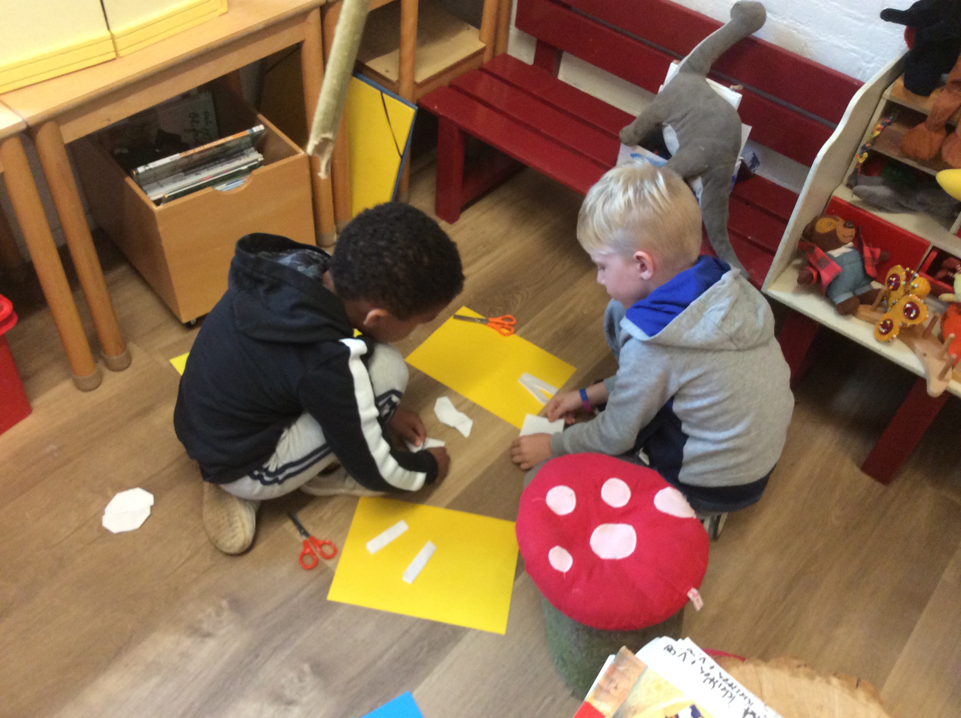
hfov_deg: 56.9
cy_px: 359
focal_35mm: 32
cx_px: 480
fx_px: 887
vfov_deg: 44.1
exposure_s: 1/25
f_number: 2.4
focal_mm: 3.3
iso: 160
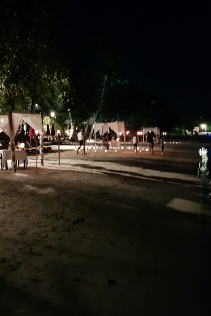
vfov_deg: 51.9
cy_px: 155
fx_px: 325
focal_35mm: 37
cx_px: 58
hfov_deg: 35.3
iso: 1250
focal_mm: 4.2
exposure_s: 1/10
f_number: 1.7
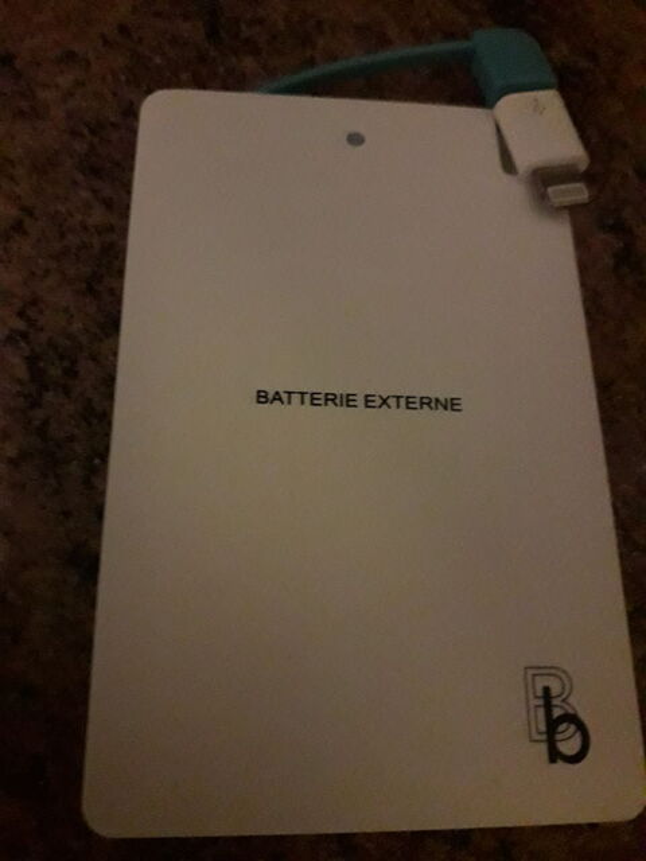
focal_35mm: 27
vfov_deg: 65.3
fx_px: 672
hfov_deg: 51.4
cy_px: 430
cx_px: 323
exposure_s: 1/17
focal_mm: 3.6
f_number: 1.9
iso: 800
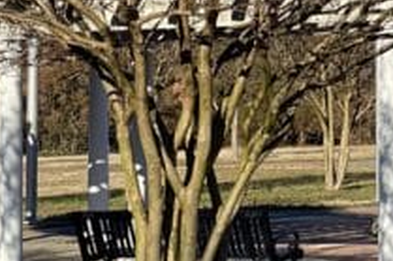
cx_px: 684
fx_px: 2171
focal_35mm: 199
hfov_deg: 9.9
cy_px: -24
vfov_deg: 6.9
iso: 20
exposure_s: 1/1199
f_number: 2
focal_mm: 6
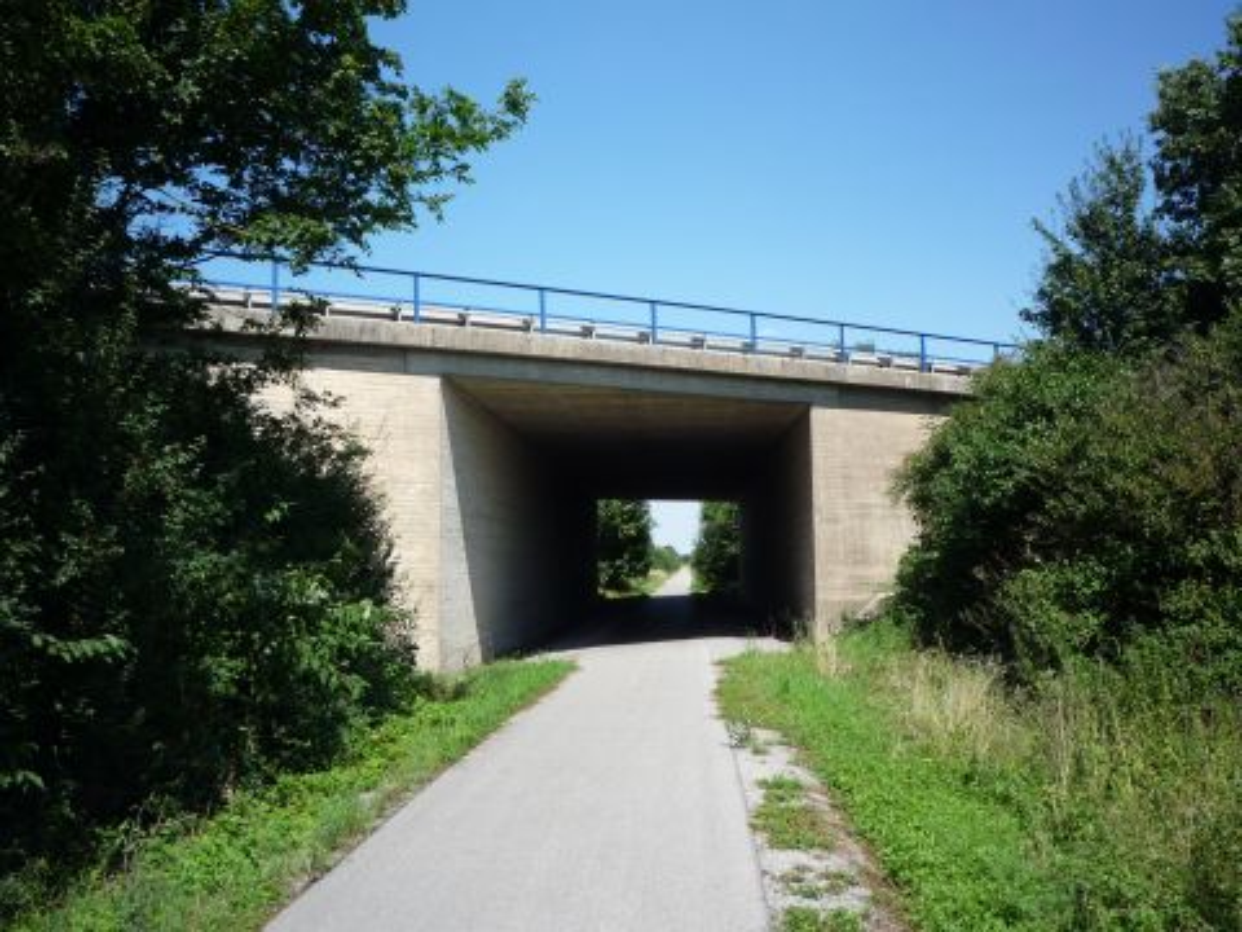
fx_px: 1148
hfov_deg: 56.8
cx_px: 621
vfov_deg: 44.2
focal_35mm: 32
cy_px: 466
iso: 100
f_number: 4.5
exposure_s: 1/400
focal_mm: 5.2
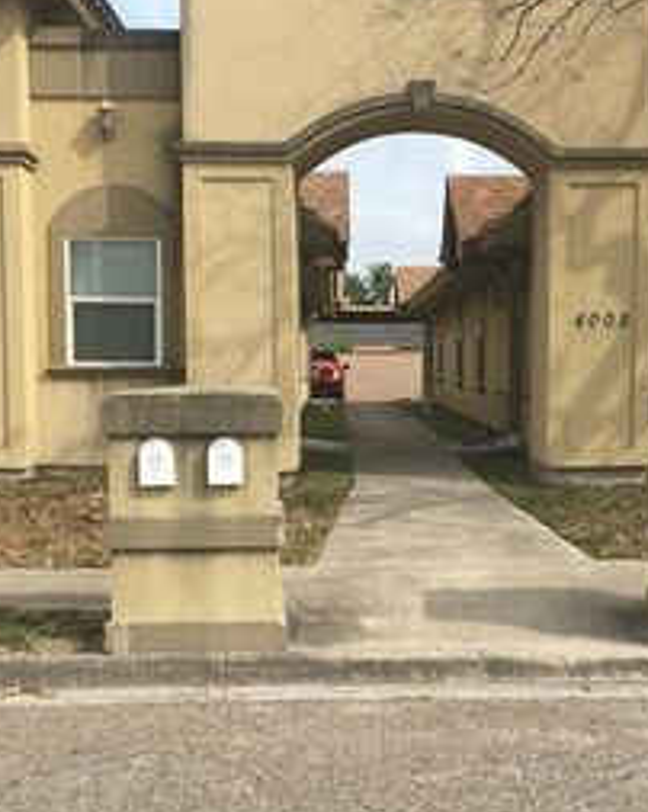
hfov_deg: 27.0
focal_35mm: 56
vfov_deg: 33.6
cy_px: 457
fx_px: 1344
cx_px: 391
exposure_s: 1/1399
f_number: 2.2
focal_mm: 4.15
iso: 25
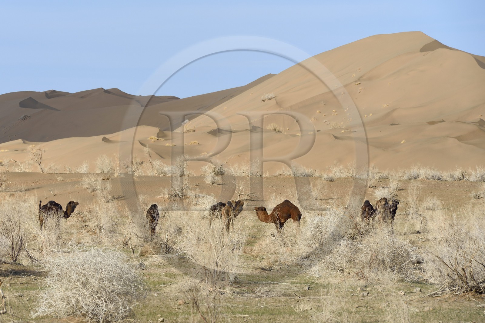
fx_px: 2694
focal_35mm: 200
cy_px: 162
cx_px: 242
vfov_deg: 6.9
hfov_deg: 10.3
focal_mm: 200
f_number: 10
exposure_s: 1/500
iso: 200
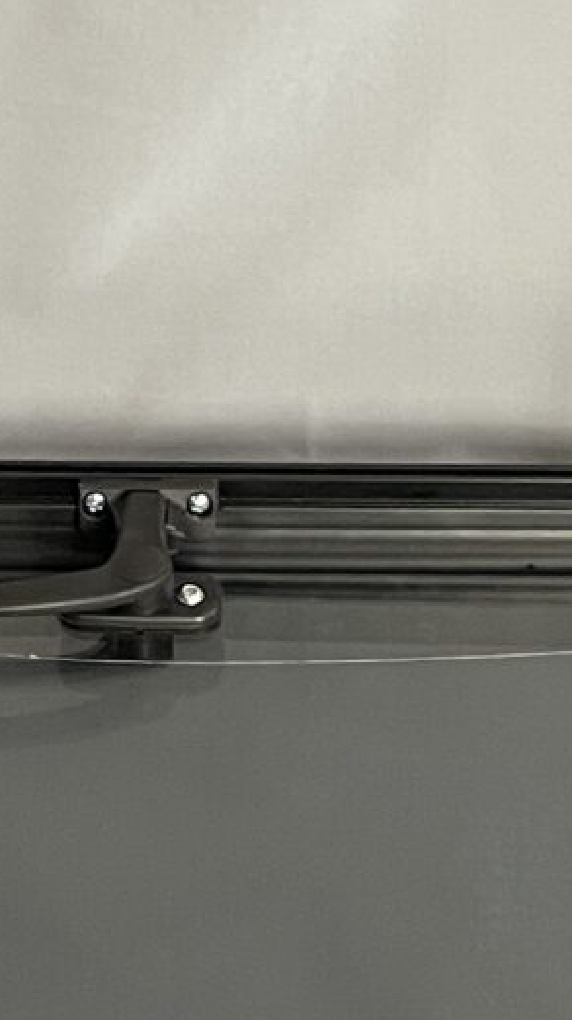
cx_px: 127
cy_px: 733
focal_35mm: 139
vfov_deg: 15.4
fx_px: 3754
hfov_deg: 8.7
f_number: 1.6
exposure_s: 1/50
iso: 250
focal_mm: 4.2
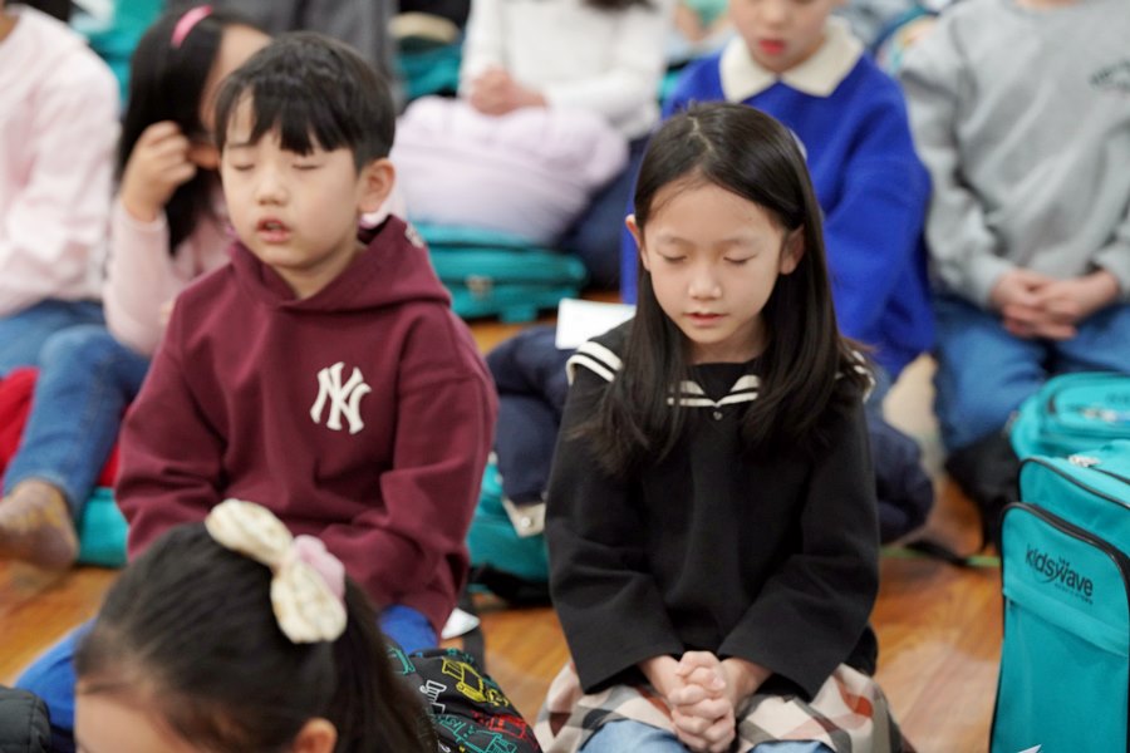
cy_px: 376
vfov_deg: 10.5
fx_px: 4080
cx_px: 565
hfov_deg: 15.8
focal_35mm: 130
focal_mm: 130
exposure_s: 1/160
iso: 3200
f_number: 4
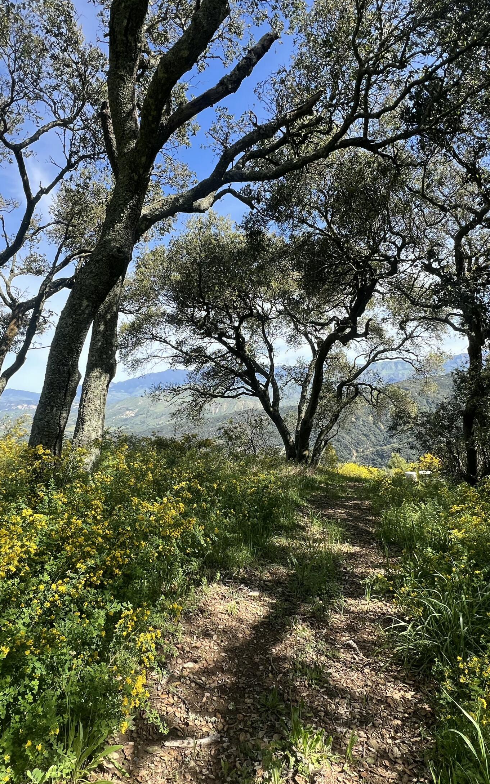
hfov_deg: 62.2
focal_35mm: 19
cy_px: 393
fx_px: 406
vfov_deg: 88.0
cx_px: 240
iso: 32
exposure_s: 1/523
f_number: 1.8
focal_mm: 1.57
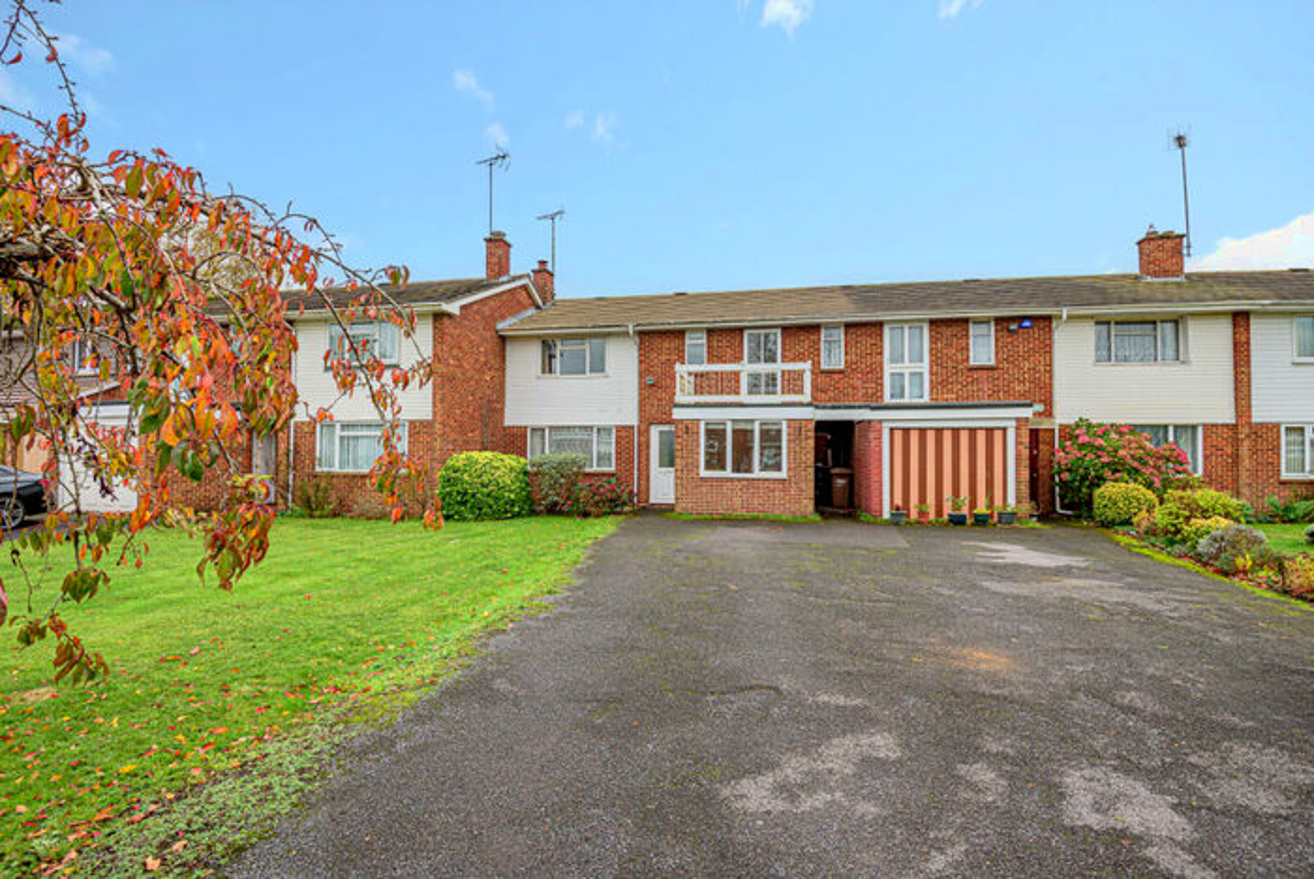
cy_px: 440
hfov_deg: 73.7
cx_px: 657
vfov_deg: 53.2
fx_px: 877
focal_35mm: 24
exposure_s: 1/125
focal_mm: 24
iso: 200
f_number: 9
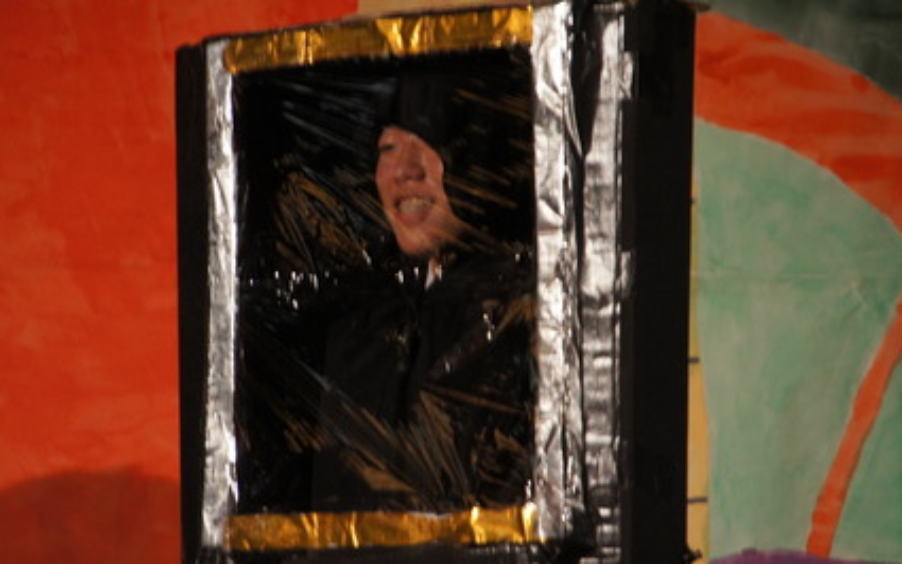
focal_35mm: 302
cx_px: 401
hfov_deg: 7.0
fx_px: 7416
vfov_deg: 4.4
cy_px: 270
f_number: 6.3
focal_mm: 175
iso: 1600
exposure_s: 1/40
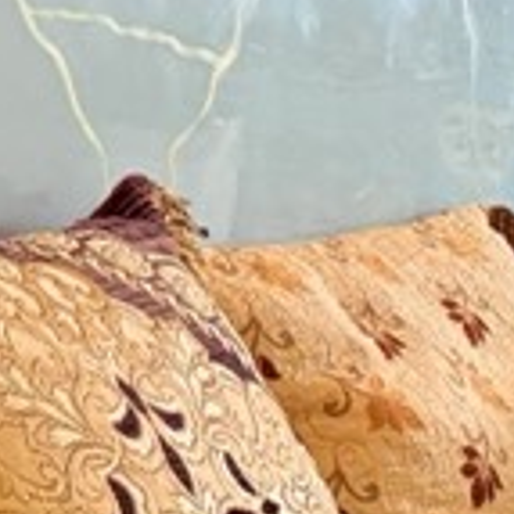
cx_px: 1272
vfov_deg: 9.8
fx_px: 2990
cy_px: 453
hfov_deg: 8.8
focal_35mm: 178
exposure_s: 1/100
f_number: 1.78
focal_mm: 6.76
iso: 400
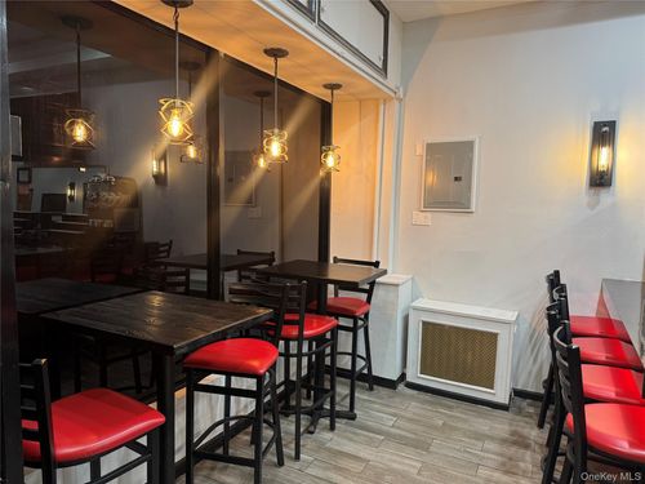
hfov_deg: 71.6
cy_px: 242
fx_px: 447
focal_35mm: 24
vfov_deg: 56.8
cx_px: 322
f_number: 1.78
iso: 250
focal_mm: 6.76
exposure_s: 1/60
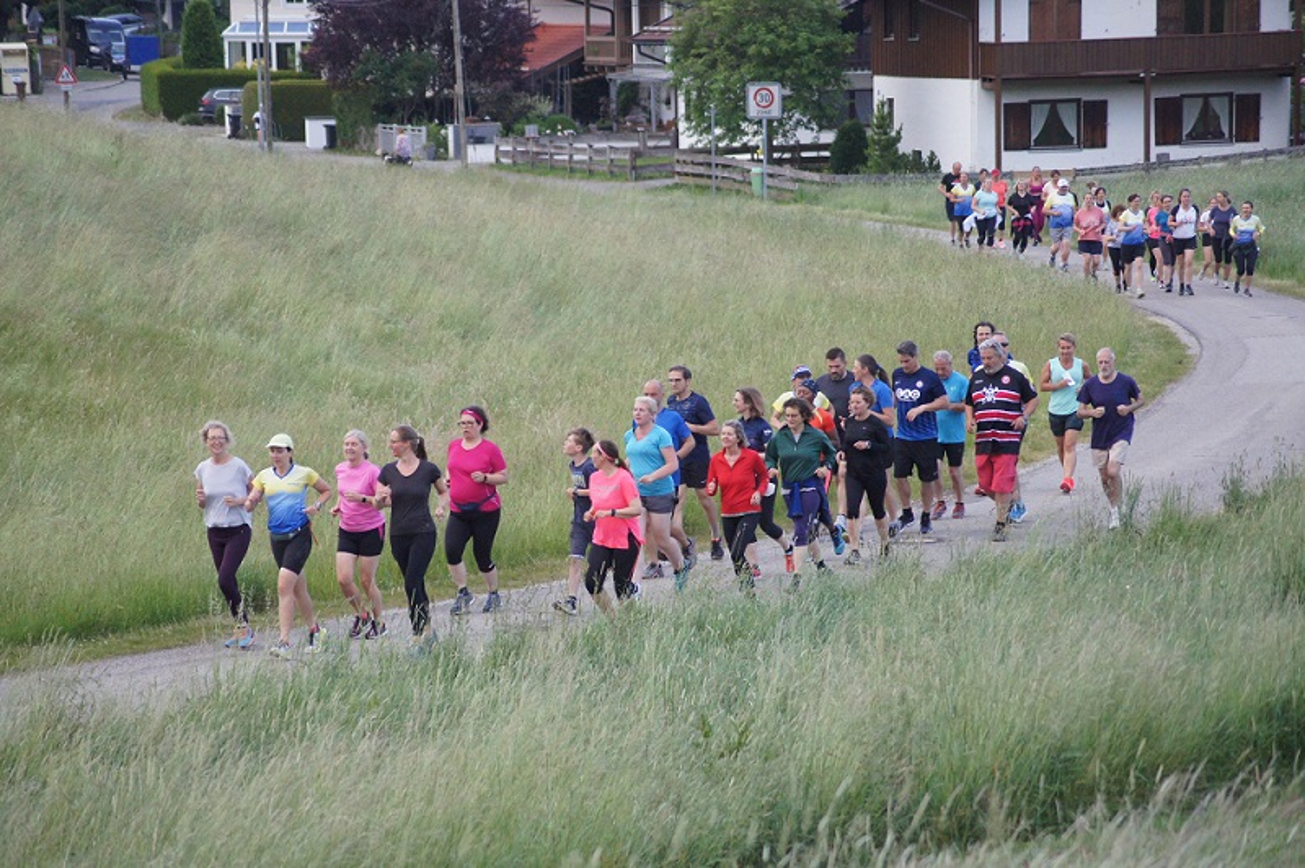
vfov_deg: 7.6
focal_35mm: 180
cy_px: 434
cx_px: 652
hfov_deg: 11.4
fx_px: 6519
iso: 1600
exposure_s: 1/800
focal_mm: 120
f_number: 4.5
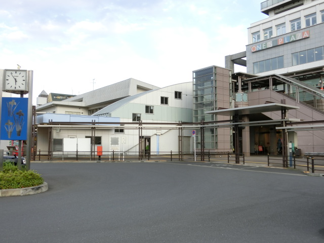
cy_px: 122
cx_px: 162
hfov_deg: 54.0
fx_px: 318
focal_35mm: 34
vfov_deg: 41.8
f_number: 3.9
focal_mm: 6
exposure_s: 1/125
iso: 80
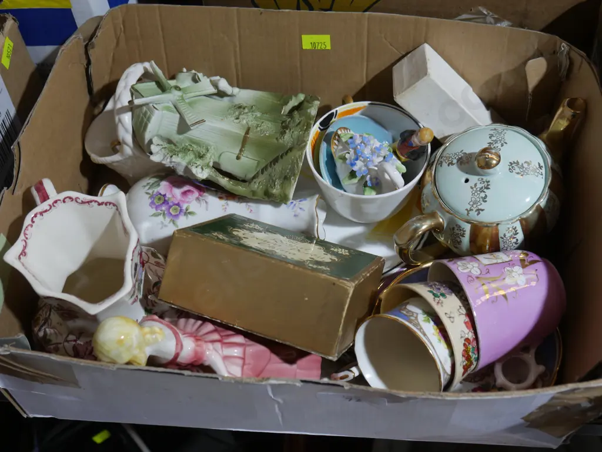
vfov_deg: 29.1
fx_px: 870
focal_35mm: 50
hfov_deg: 38.2
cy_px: 226
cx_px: 301
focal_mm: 25
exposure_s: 1/60
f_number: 5.3
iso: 800
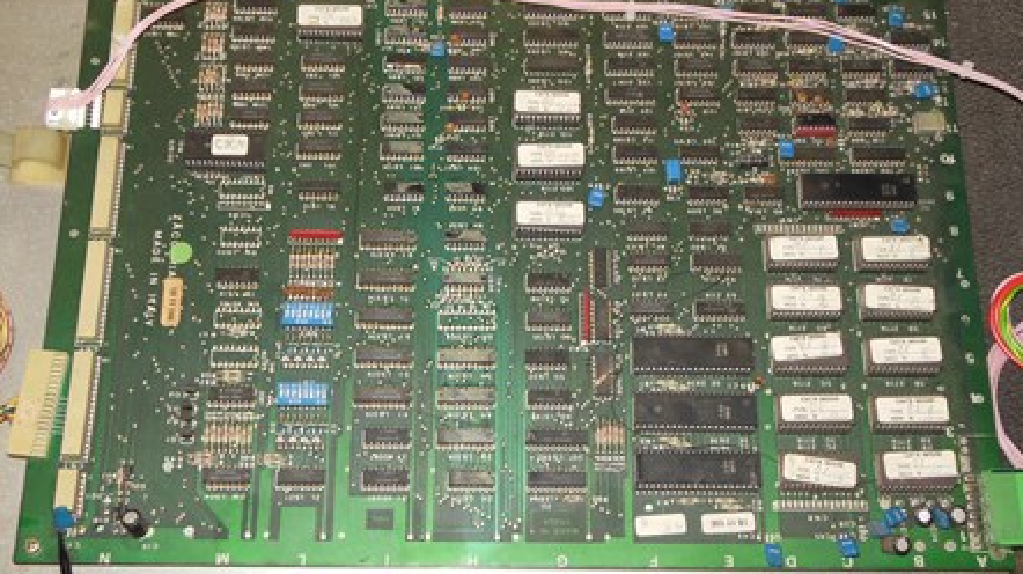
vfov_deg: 28.3
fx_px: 1139
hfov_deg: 48.4
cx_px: 512
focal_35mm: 42
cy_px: 303
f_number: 3.6
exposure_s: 1/30
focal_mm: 6.8
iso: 200
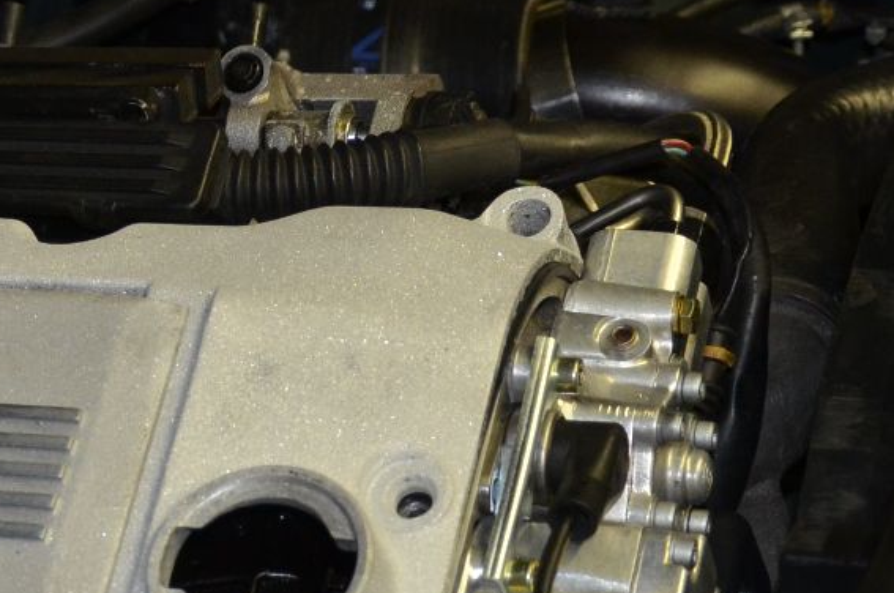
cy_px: 446
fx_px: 3148
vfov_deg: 10.7
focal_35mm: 127
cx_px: -233
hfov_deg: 15.5
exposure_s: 1/60
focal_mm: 26
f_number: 4
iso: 800
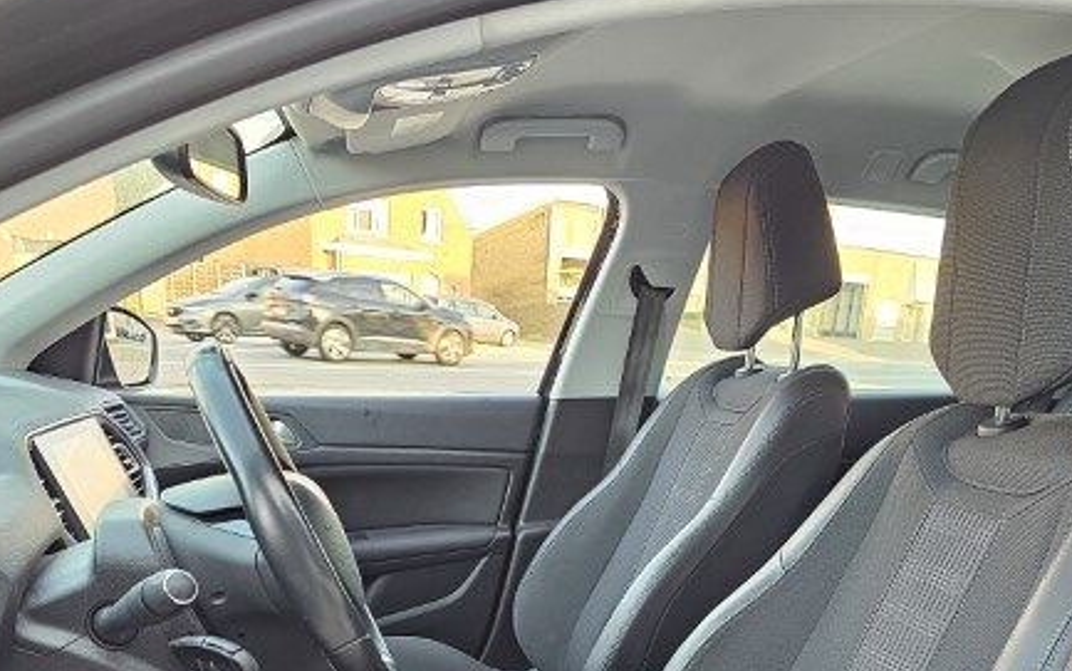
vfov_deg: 31.1
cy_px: 755
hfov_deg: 54.0
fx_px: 1052
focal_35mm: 36
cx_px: 564
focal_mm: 6.3
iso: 200
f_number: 1.7
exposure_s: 1/100
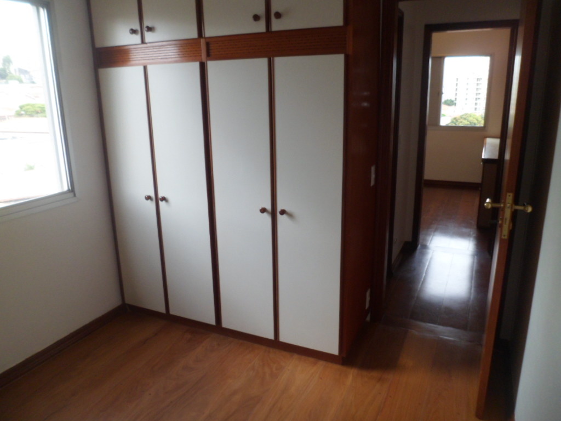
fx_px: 421
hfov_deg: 67.3
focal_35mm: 26
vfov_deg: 53.1
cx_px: 280
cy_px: 210
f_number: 3.3
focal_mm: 4.9
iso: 100
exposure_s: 1/45
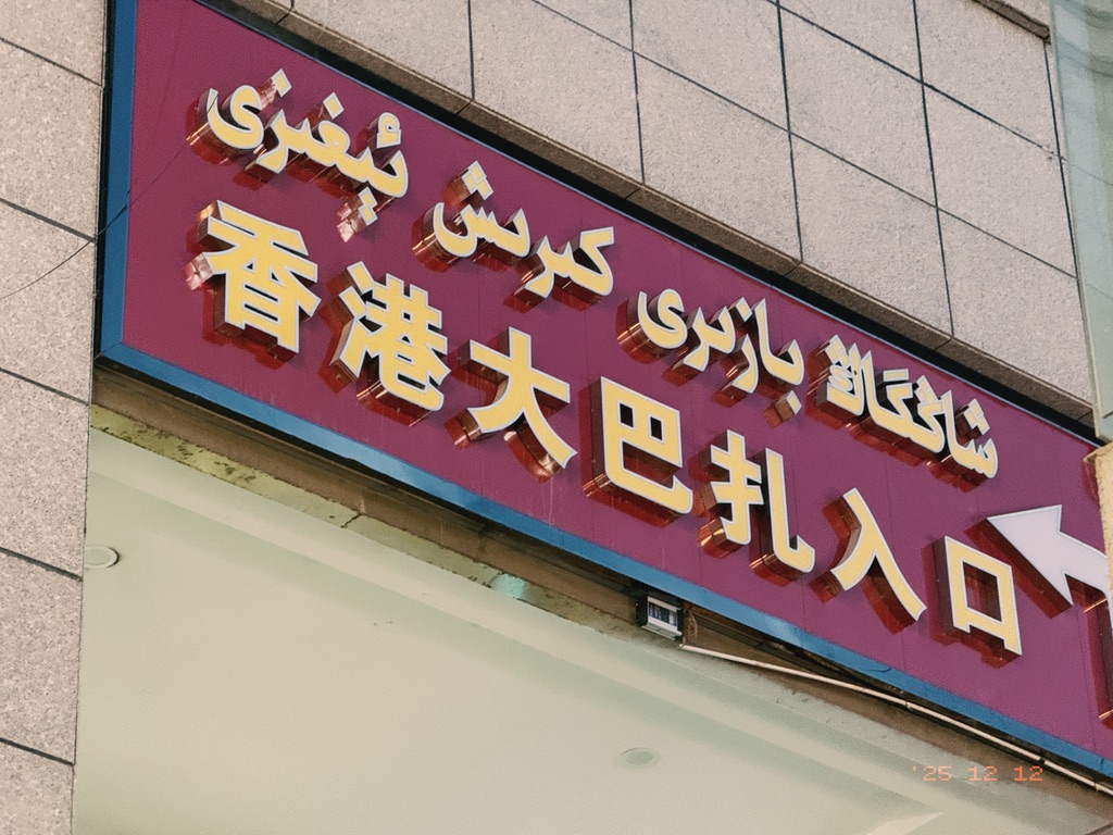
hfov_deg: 16.4
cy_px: 418
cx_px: 556
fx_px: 3858
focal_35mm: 120
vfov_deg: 12.3
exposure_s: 1/25
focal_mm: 15.66
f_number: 2.8
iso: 640
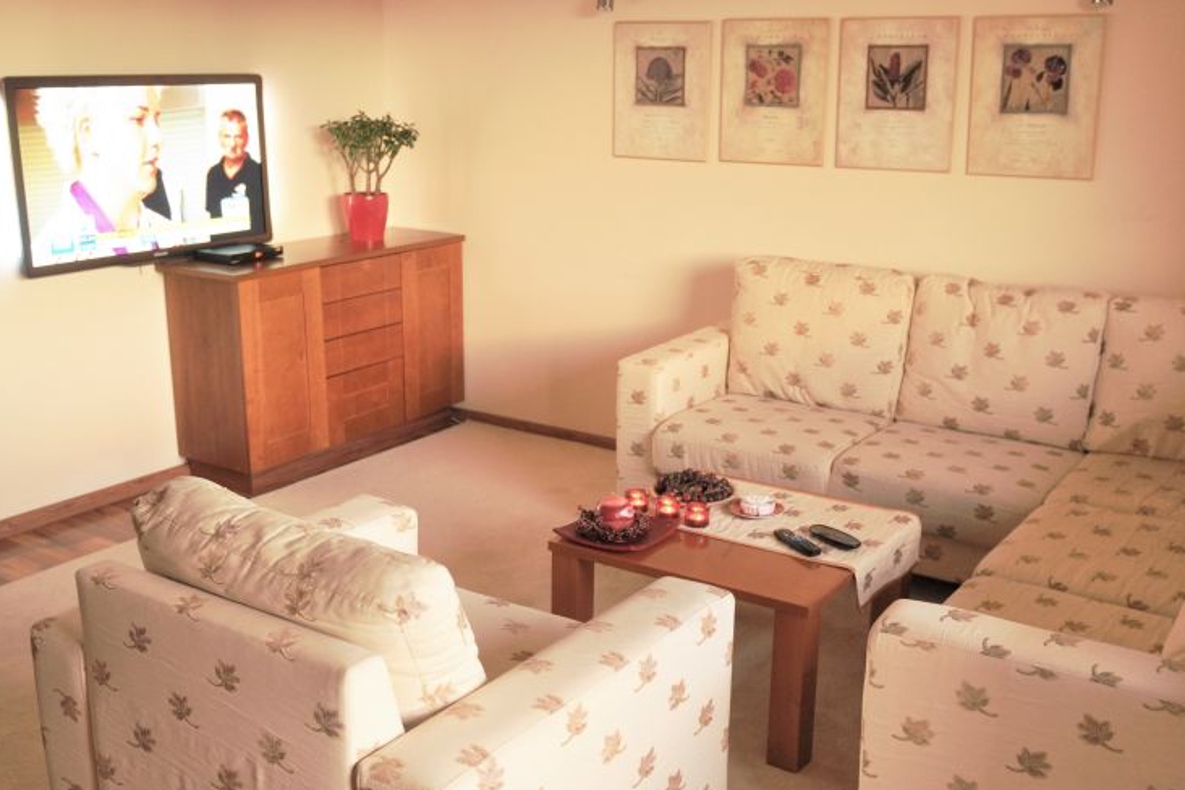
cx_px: 603
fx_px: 1218
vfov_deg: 35.9
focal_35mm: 37
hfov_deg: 51.9
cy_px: 403
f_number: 2.8
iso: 720
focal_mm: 24
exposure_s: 1/30
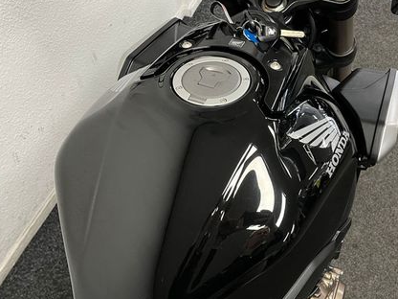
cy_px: 119
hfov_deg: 46.6
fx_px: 460
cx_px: 237
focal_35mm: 40
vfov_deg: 35.8
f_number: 1.6
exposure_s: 1/50
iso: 160
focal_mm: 5.1
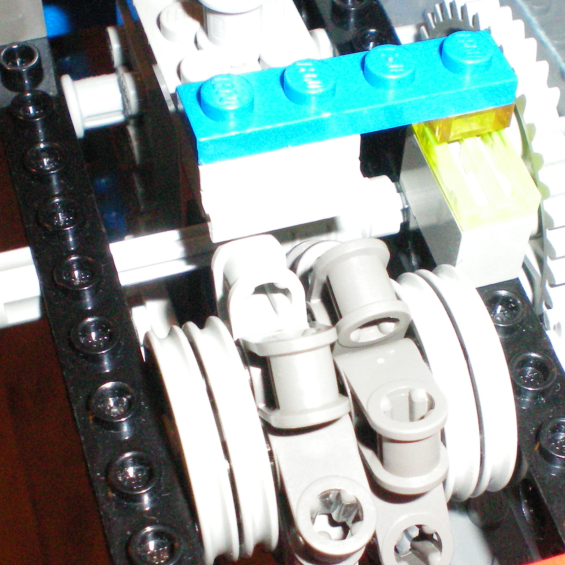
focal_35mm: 70
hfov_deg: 24.5
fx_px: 1293
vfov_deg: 24.5
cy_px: 401
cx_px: 380
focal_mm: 6.3
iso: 400
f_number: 4.6
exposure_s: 1/60
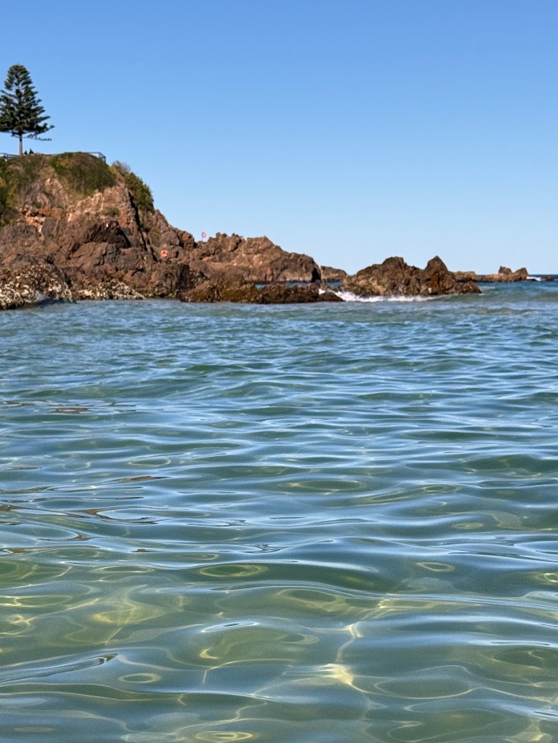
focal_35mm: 69
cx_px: 241
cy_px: 489
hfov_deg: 21.3
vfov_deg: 28.0
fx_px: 1482
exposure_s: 1/7143
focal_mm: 6.76
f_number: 1.78
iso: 64
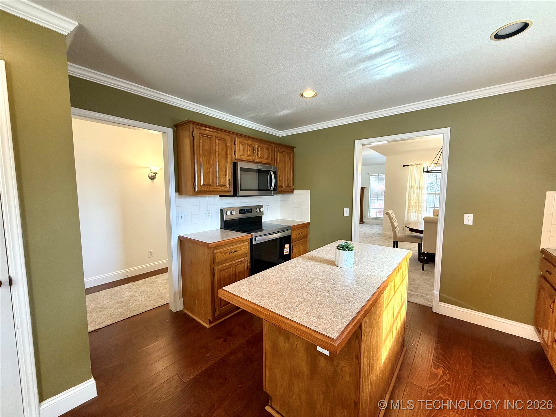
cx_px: 278
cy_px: 208
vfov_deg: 85.7
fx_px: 225
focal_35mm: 14
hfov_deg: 102.1
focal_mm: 2.22
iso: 200
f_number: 2.2
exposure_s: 1/120
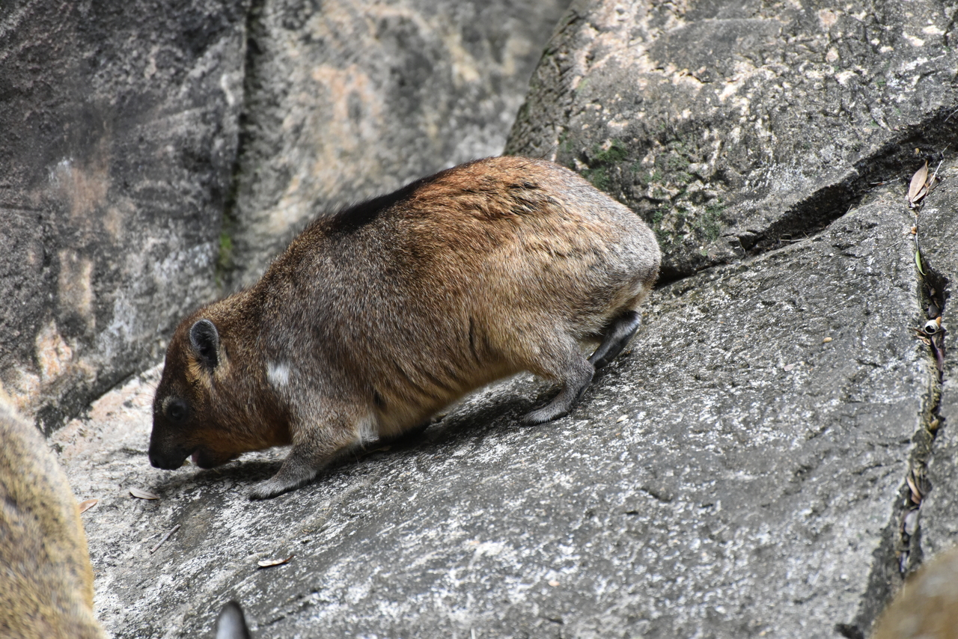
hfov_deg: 6.9
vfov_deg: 4.6
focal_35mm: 300
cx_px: 479
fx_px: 7985
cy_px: 320
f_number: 5.6
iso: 3600
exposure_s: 1/640
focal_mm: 300
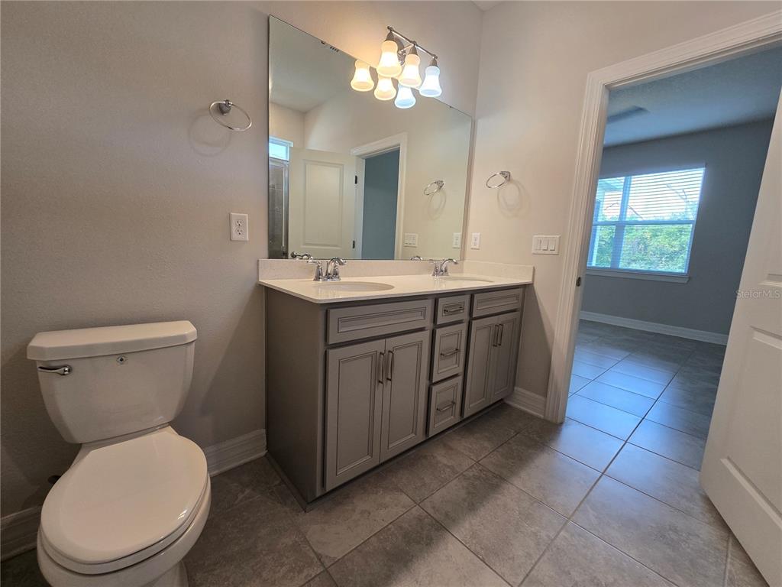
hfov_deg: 106.2
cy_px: 294
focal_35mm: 13
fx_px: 294
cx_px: 391
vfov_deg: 89.9
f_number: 2.2
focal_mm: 2.2
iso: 100
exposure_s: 1/60
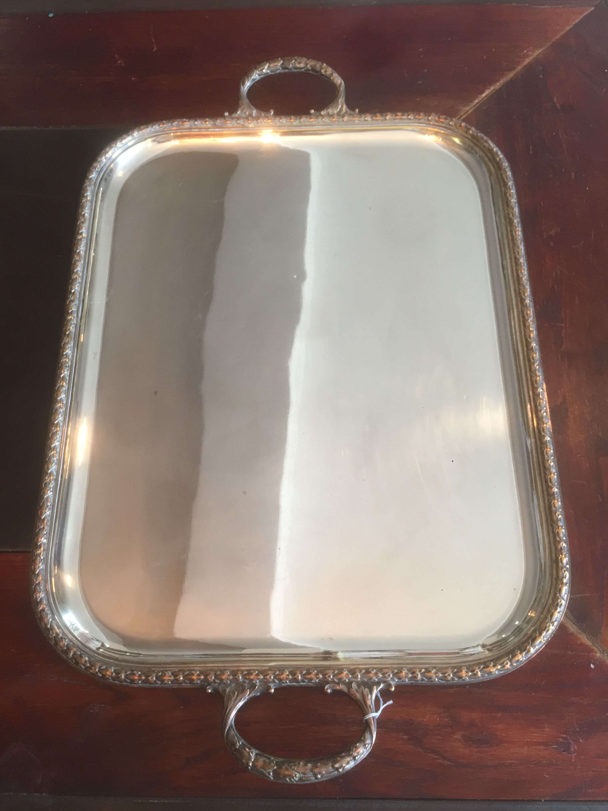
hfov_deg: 48.2
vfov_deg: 61.7
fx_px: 679
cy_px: 406
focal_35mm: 29
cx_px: 304
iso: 80
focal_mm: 4.15
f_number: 2.2
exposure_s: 1/33
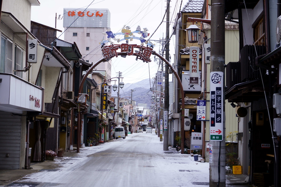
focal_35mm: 75
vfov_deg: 18.2
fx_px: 585
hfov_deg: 27.0
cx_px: 140
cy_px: 94
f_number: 9
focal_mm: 50
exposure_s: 1/80
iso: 160
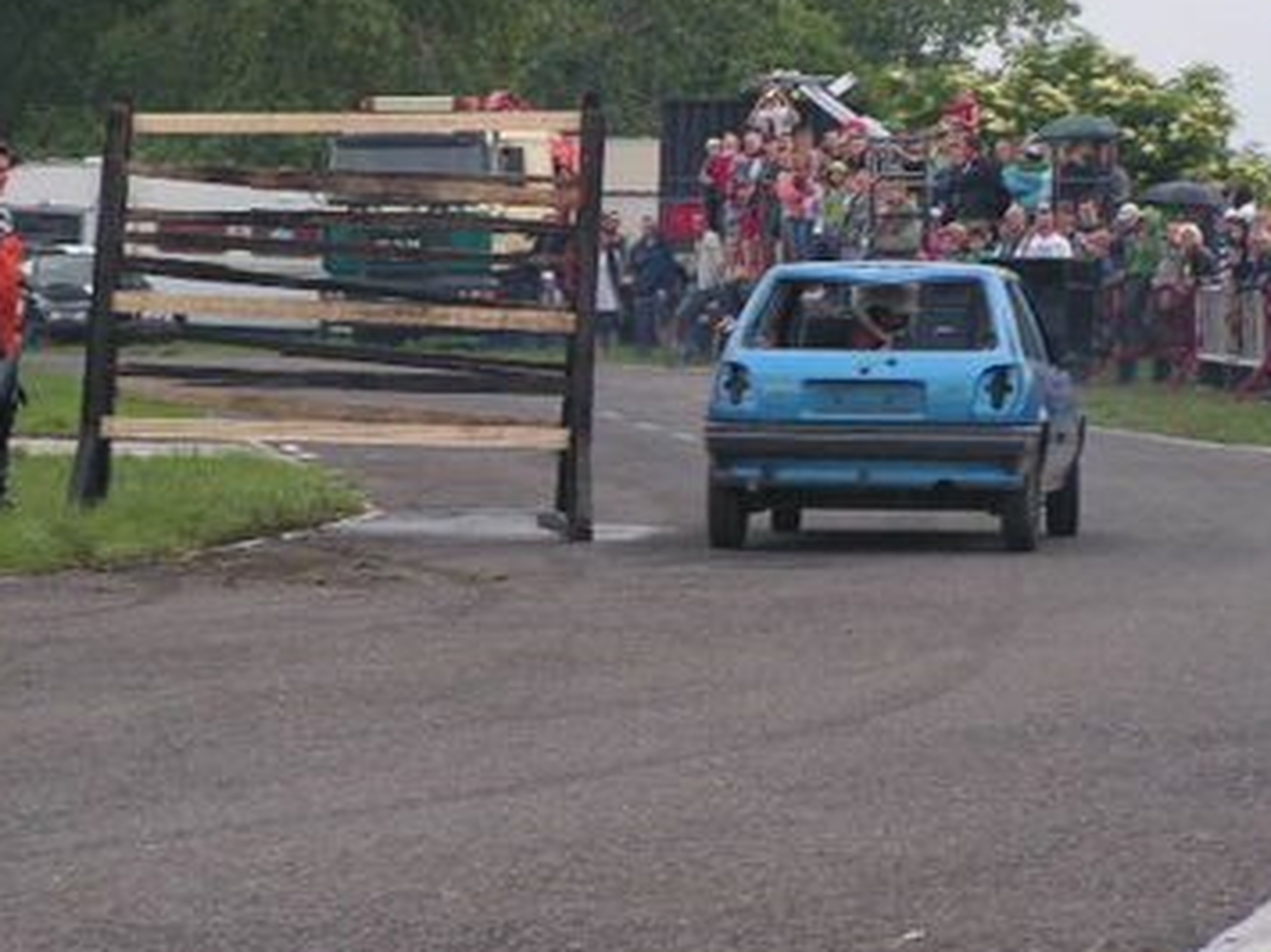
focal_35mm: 183
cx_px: 601
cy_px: 474
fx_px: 6717
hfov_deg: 10.8
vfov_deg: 8.1
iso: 100
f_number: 3.4
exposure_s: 1/125
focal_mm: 21.8
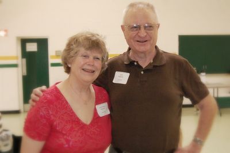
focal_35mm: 48
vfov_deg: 28.0
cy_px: 76
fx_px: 306
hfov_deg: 41.1
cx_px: 115
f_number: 5
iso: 1600
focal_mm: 32
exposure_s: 1/60
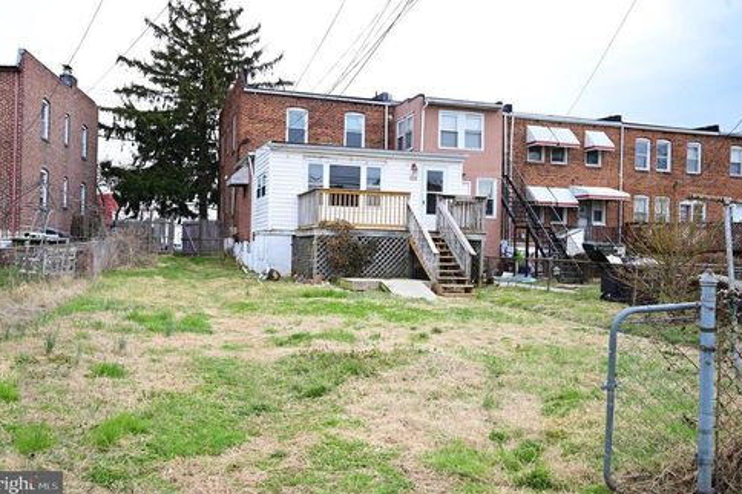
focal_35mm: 31
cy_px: 243
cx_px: 363
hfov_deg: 60.3
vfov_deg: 42.3
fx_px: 638
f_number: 5.6
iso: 100
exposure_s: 1/160
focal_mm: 30
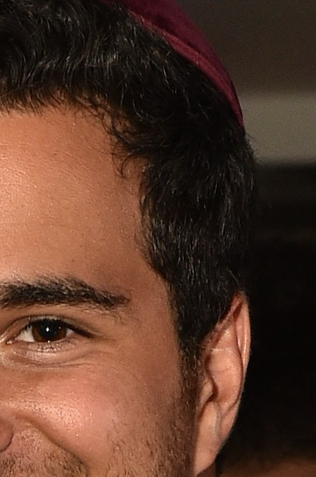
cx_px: -72
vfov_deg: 5.4
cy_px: 1150
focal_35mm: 371
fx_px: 4899
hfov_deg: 3.7
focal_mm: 60
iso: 1600
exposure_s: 1/160
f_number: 6.3
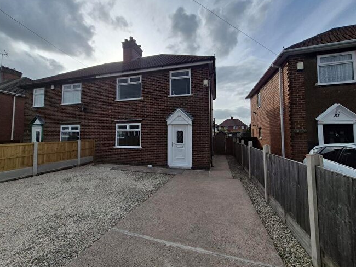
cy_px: 128
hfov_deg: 102.0
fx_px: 144
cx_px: 171
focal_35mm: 14
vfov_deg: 85.7
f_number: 2.2
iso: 40
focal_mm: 1.74
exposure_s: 1/1656
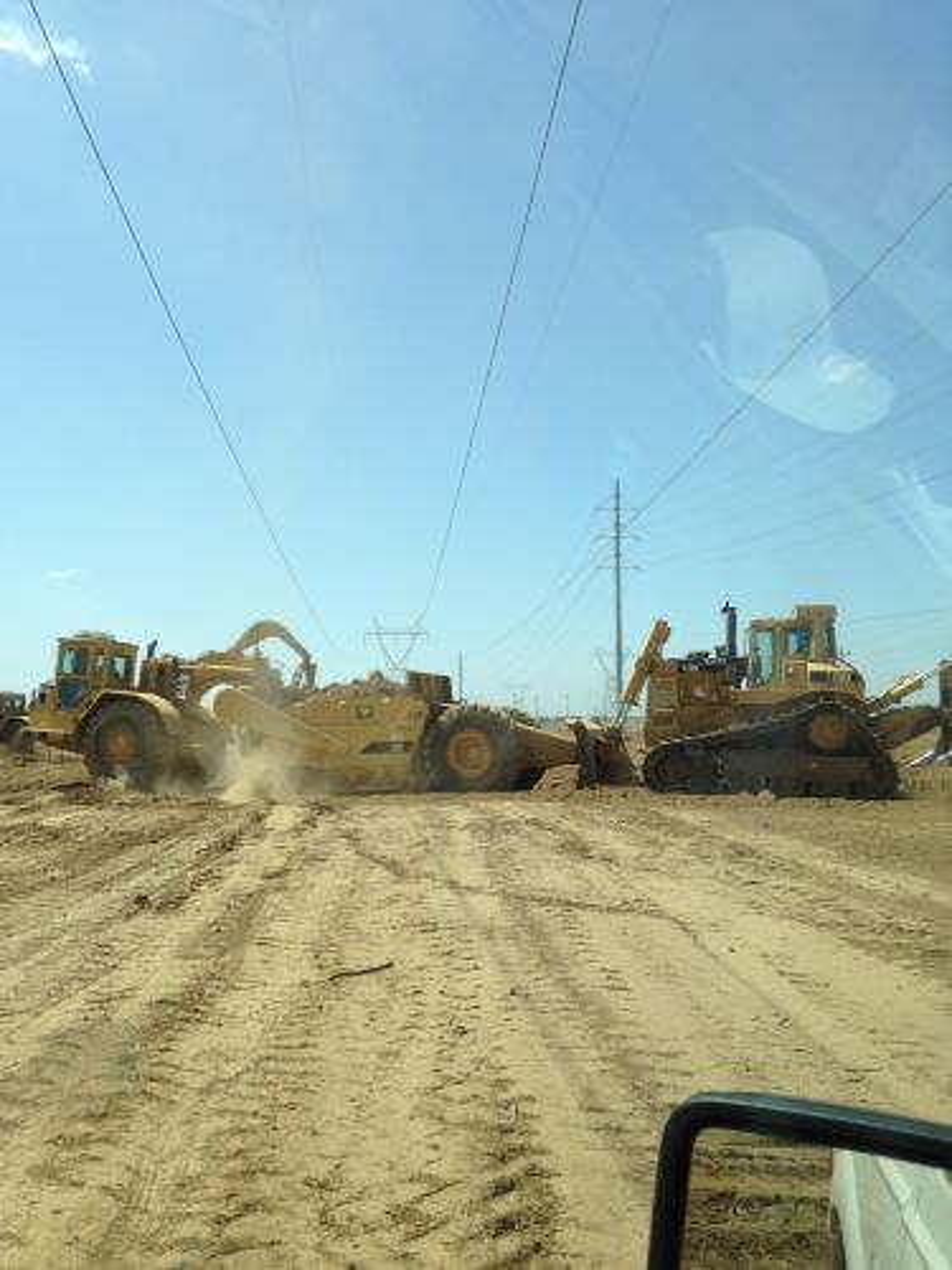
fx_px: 1210
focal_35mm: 33
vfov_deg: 55.4
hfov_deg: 42.9
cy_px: 635
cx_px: 476
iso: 50
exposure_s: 1/1391
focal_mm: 4.12
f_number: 2.4
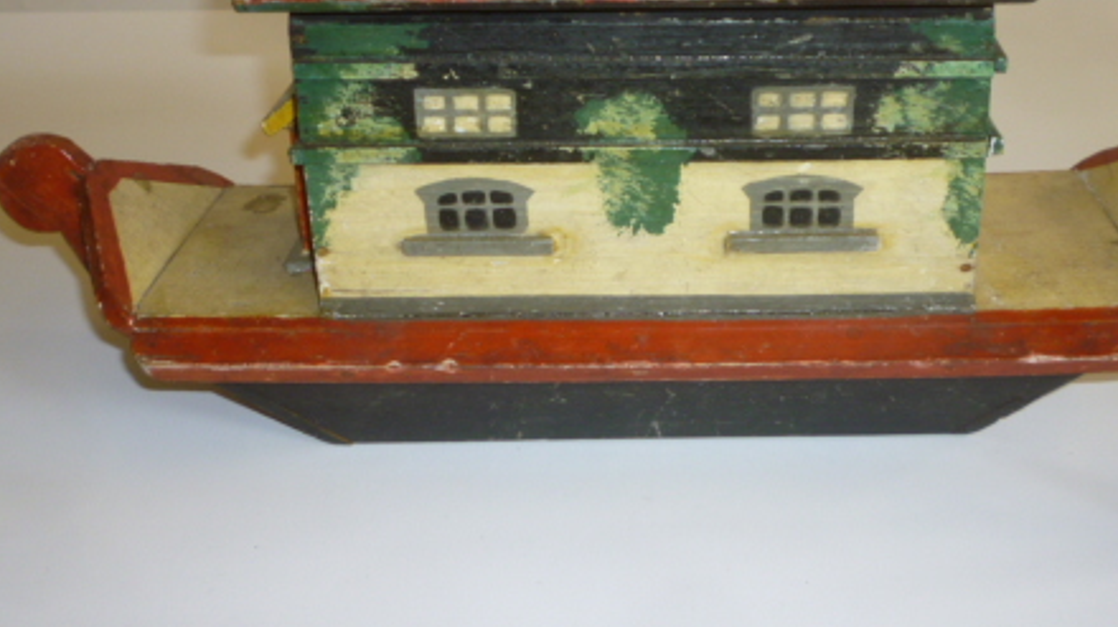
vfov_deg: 25.8
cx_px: 650
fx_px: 1363
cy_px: 218
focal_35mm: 46
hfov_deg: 44.4
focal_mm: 5.2
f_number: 3.3
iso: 100
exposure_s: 1/30
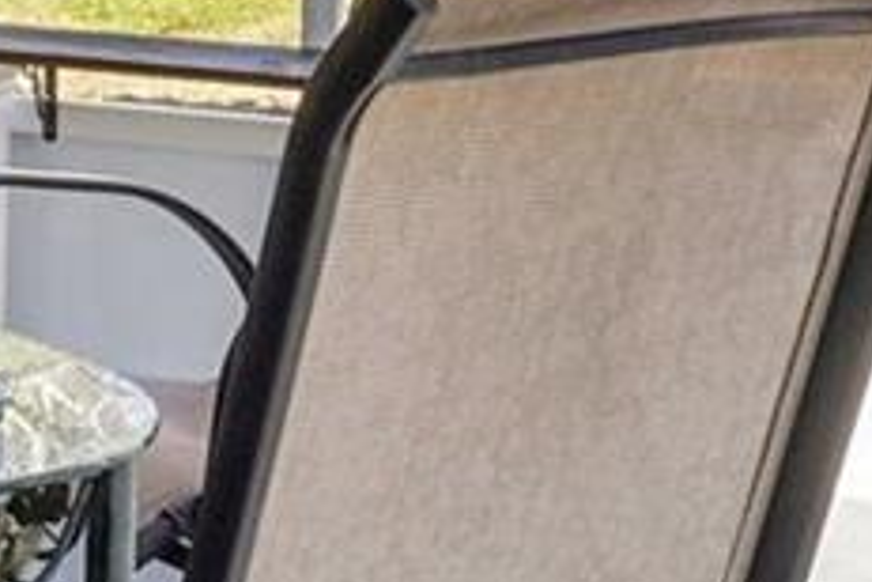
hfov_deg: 15.8
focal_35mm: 118
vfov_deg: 11.1
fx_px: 2858
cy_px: -340
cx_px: -472
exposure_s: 1/10
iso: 100
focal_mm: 17
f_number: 18
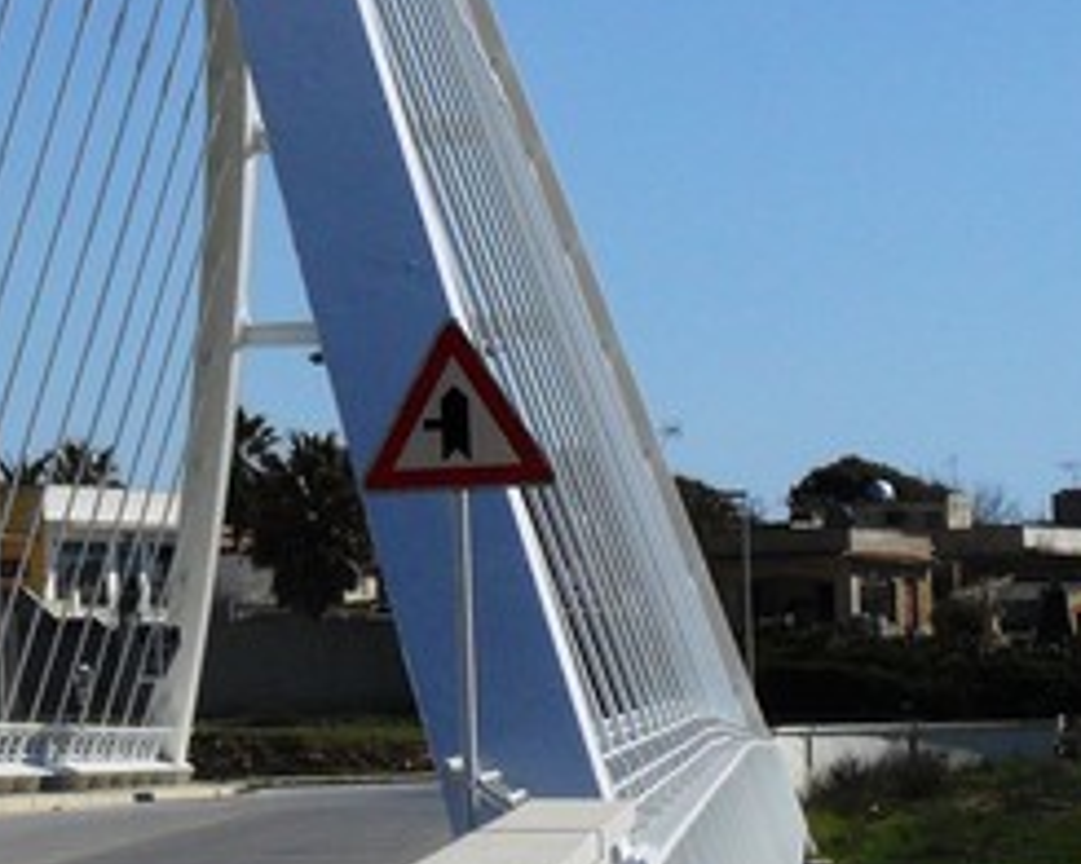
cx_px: -340
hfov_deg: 11.3
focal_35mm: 166
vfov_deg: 9.3
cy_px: 348
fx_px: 5311
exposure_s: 1/1500
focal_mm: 9.3
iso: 100
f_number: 5
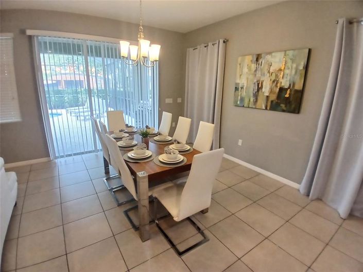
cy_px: 136
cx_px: 182
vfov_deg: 74.7
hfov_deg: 91.1
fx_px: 178
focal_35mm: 17
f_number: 2.2
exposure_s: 1/30
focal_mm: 1.4
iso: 160
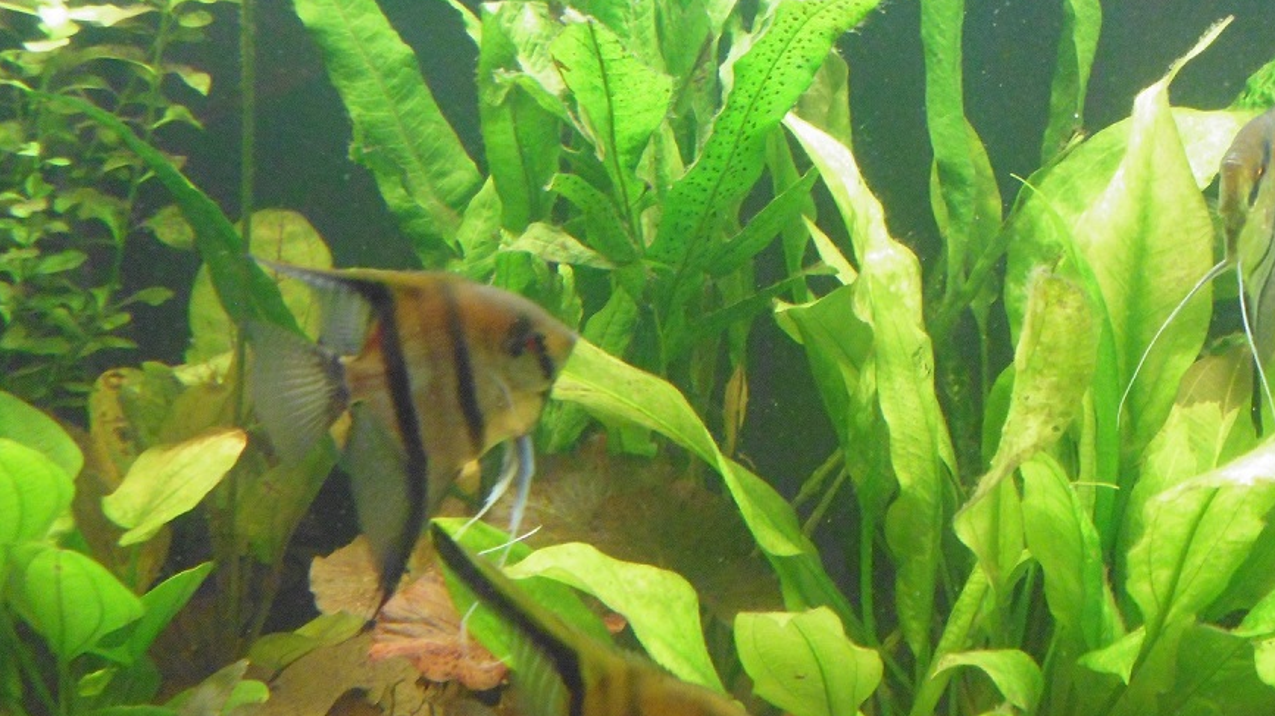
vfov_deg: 27.0
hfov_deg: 46.3
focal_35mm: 44
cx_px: 734
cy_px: 413
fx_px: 1487
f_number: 3.5
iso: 640
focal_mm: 6.4
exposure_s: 1/13
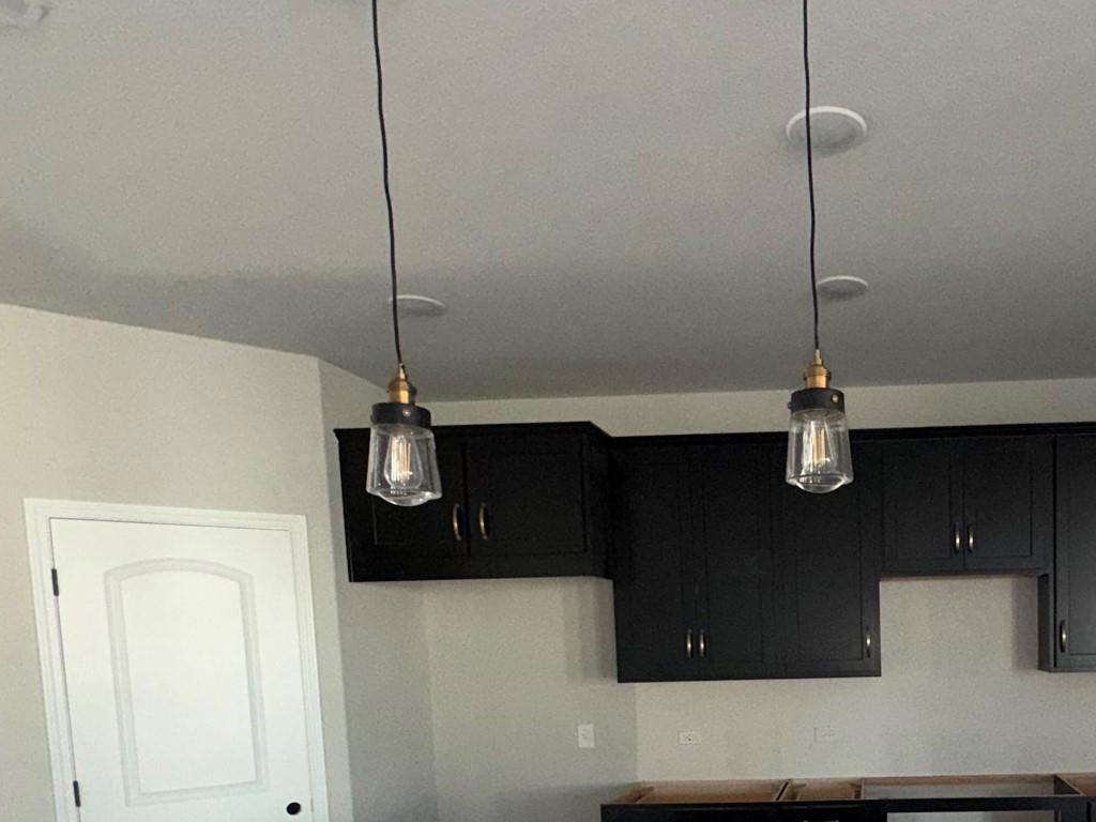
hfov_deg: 59.4
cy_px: 711
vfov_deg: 45.9
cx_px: 848
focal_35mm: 28
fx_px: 887
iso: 160
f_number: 2.2
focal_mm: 2.22
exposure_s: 1/114
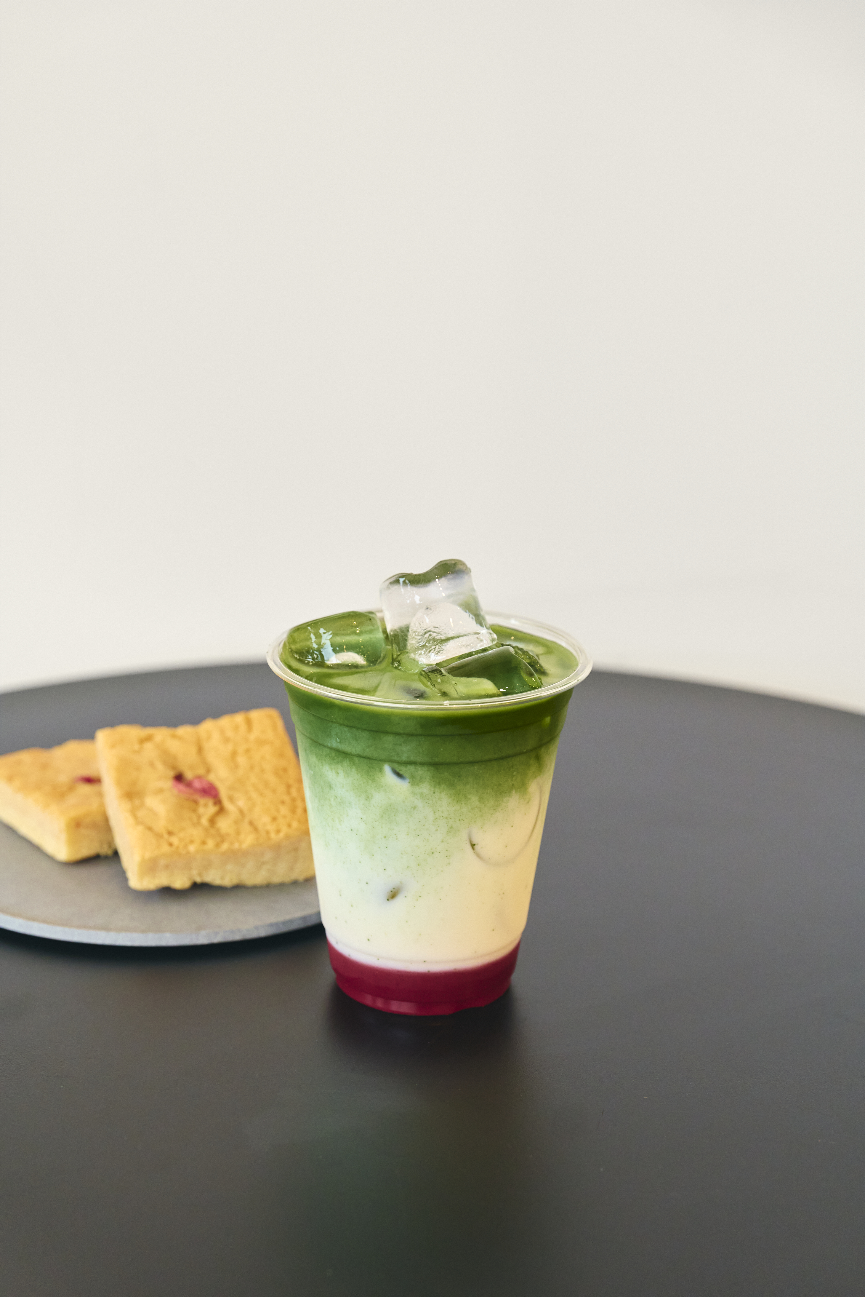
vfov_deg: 31.4
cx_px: 432
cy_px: 648
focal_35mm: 64
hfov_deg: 21.2
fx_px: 2306
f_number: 5.6
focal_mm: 64
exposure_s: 1/100
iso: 1600
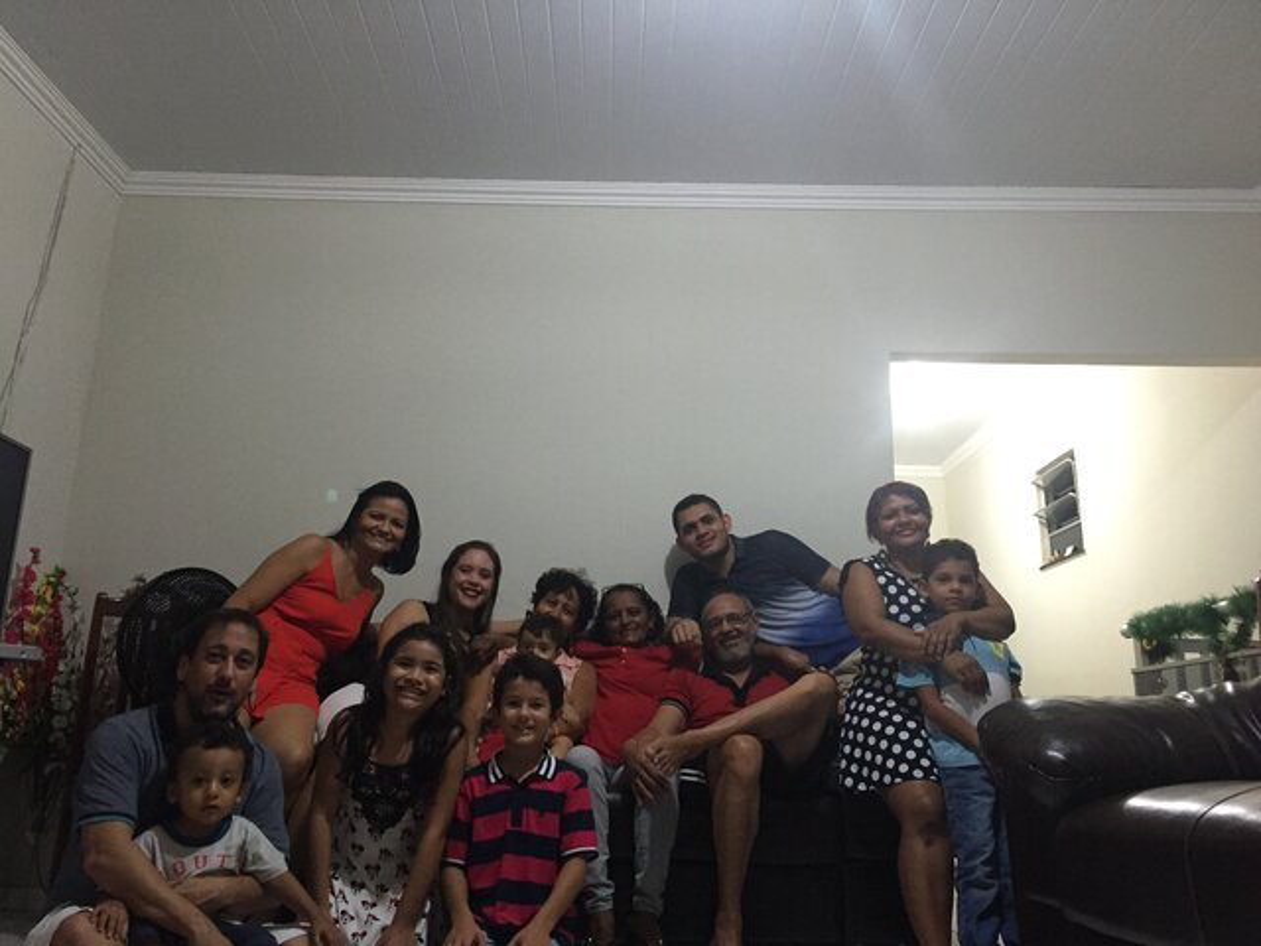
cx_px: 630
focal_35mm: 29
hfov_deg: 61.7
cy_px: 473
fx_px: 1056
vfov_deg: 48.2
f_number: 2.2
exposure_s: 1/24
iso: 250
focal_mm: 4.15
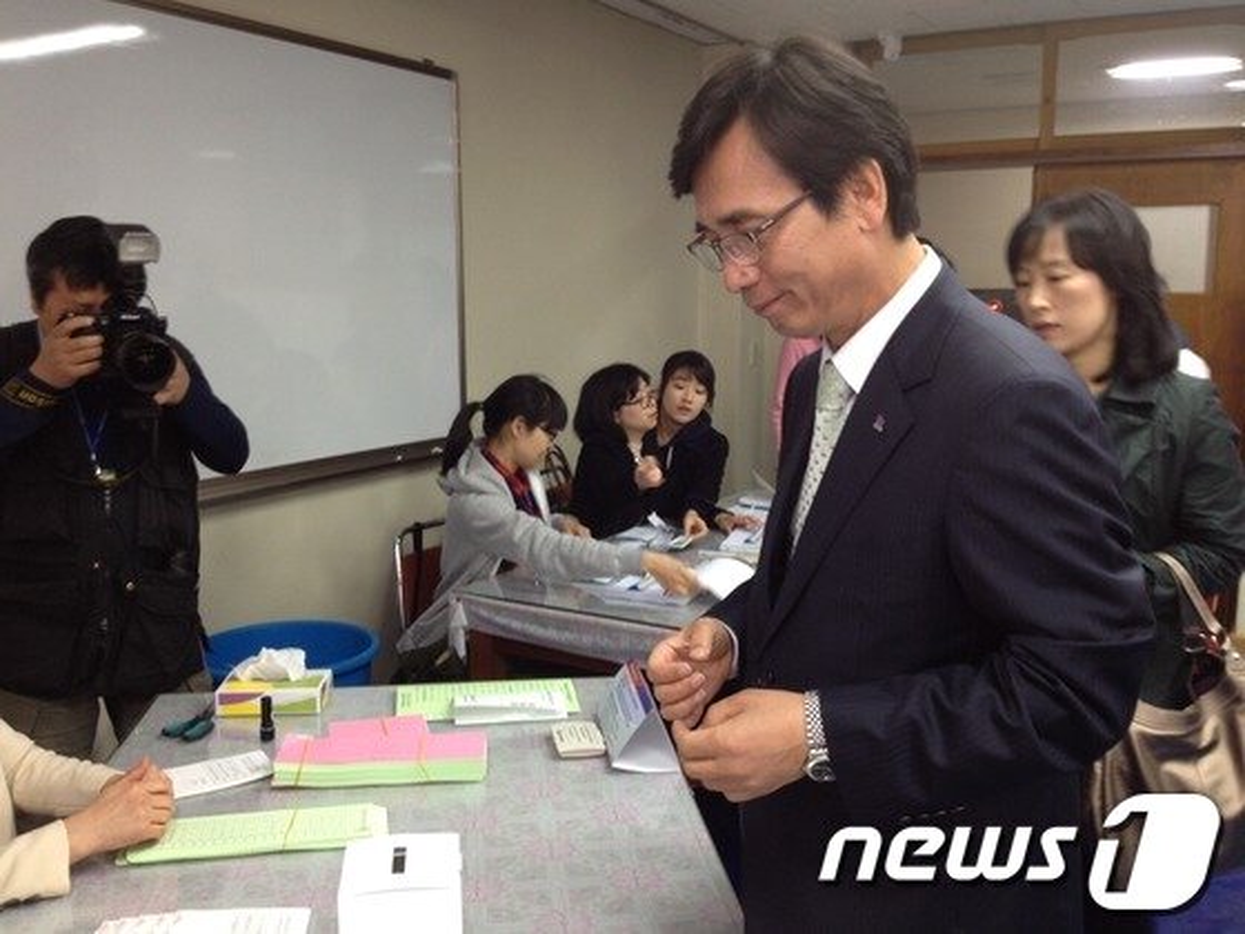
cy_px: 467
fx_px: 1259
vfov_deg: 40.7
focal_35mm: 35
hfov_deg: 52.6
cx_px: 622
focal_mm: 4.28
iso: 100
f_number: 2.4
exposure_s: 1/20
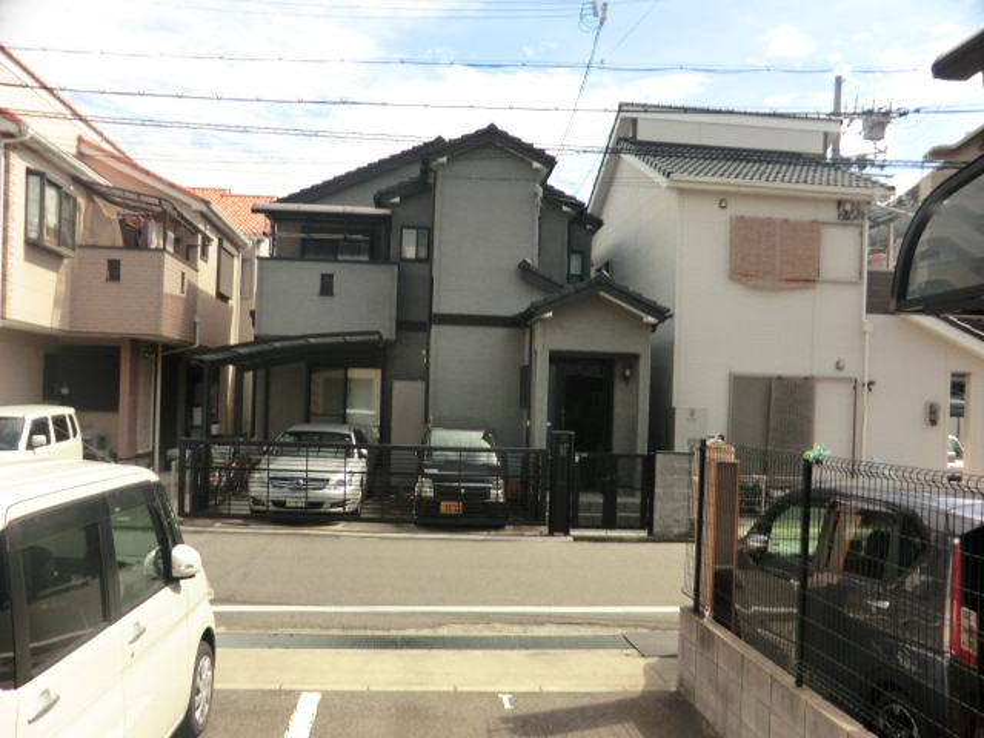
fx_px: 824
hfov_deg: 61.7
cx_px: 492
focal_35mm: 29
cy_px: 369
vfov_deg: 48.2
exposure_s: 1/800
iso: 80
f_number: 3.5
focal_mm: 5.2
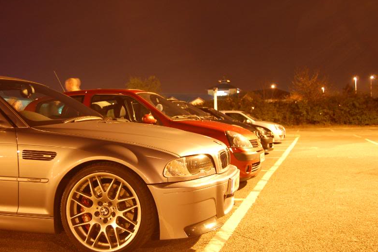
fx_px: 420
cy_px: 125
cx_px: 185
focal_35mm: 40
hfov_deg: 48.4
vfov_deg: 33.4
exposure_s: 1.6
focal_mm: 26
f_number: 4
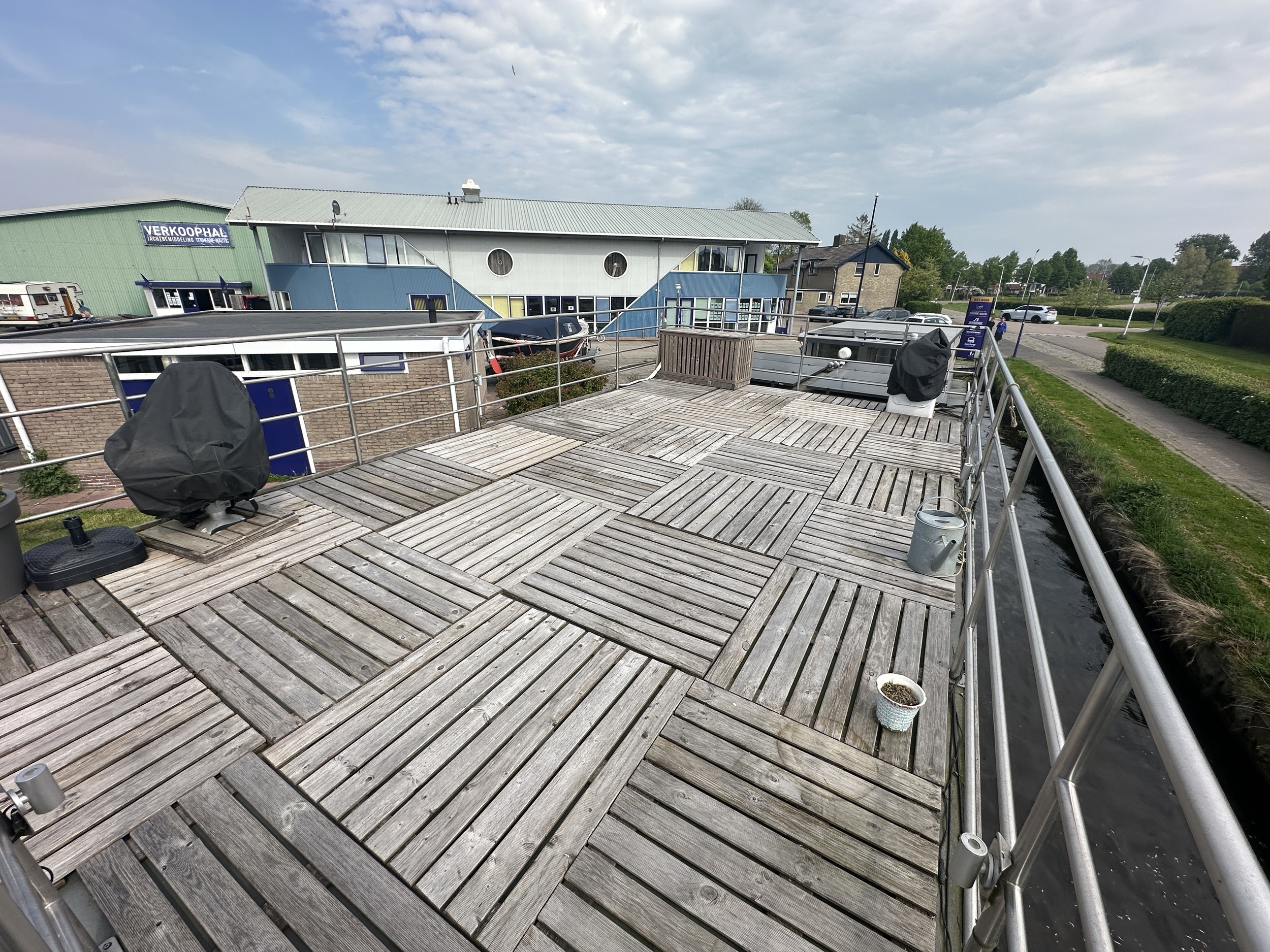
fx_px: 514
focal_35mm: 14
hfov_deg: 102.1
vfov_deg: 85.7
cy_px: 476
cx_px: 635
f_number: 2.2
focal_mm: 2.22
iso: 50
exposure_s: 1/2174
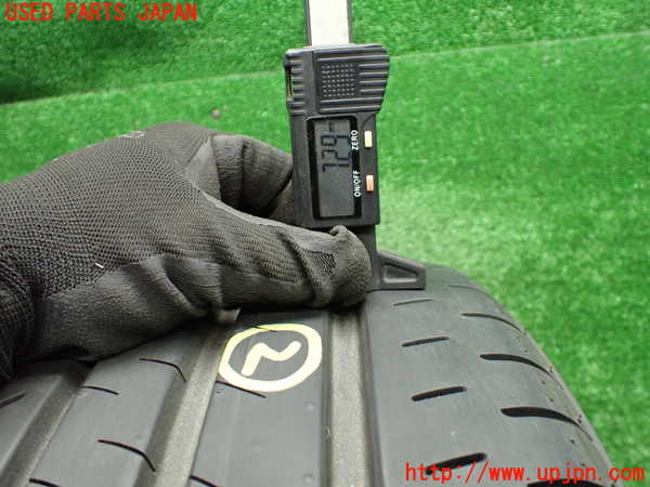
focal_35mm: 30
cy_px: 244
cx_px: 325
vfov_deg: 46.8
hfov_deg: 60.0
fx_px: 563
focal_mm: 5.4
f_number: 2.3
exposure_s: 1/100
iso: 800
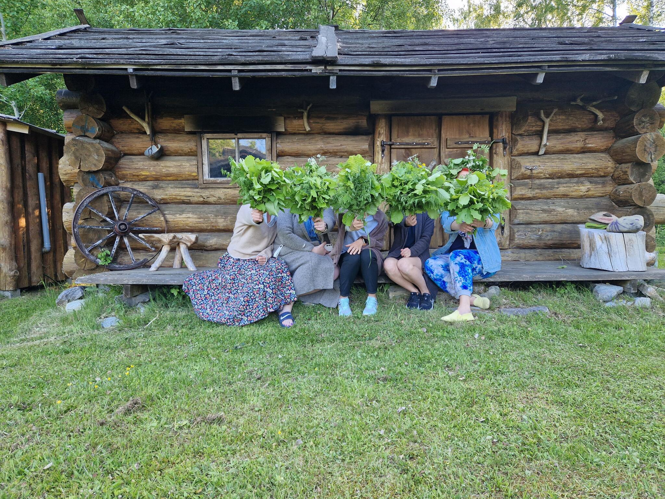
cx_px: 332
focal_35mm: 23
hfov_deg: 73.9
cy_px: 250
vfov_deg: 58.9
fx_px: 442
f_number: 1.8
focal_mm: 5.4
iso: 64
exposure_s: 1/180
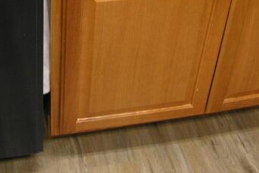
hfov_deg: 27.5
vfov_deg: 17.3
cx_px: 87
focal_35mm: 73
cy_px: -67
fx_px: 525
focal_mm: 6.1
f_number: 2.6
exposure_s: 1/10.6
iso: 50
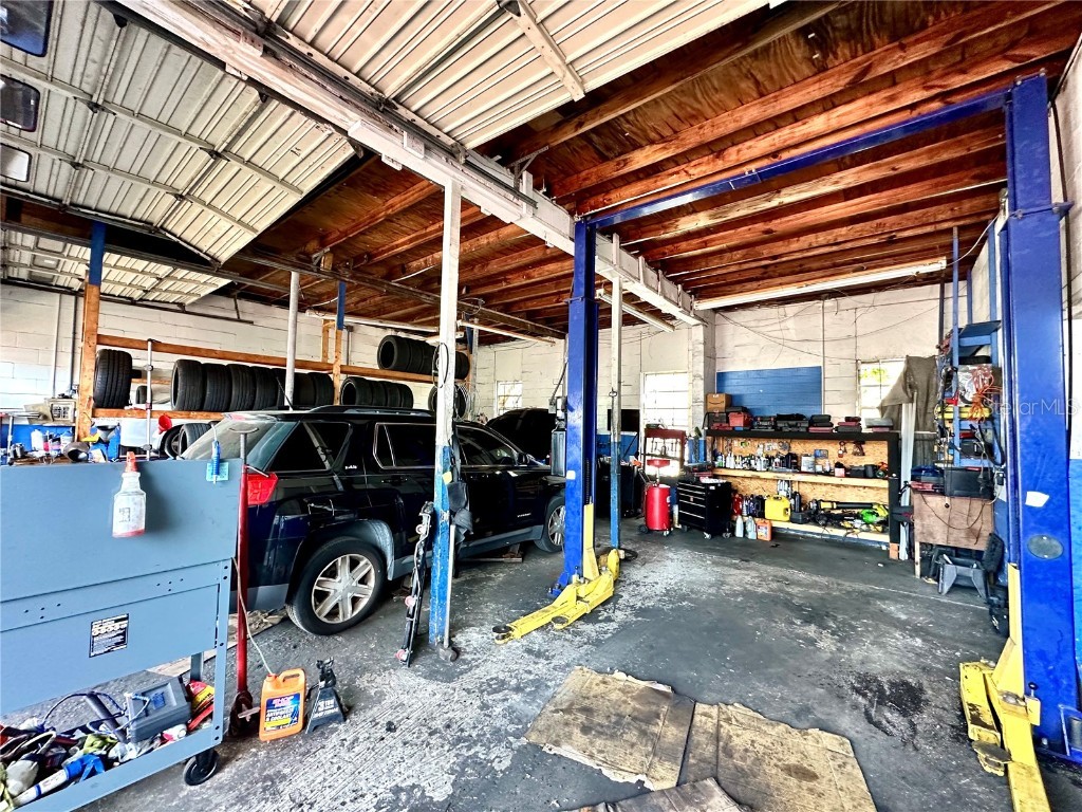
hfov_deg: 102.1
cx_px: 541
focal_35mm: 14
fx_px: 438
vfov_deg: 85.7
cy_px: 406
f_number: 2.2
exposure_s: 1/99
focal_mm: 2.2
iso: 320
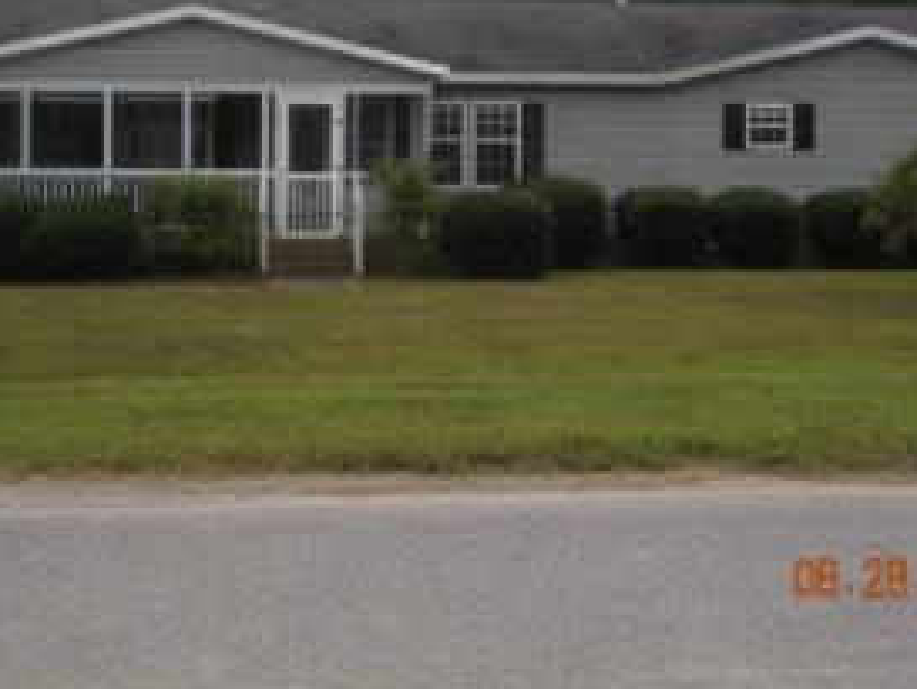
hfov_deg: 32.7
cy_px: 131
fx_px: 1564
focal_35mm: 59
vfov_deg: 24.4
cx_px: 504
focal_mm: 6.3
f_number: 3.5
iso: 64
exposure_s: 1/352
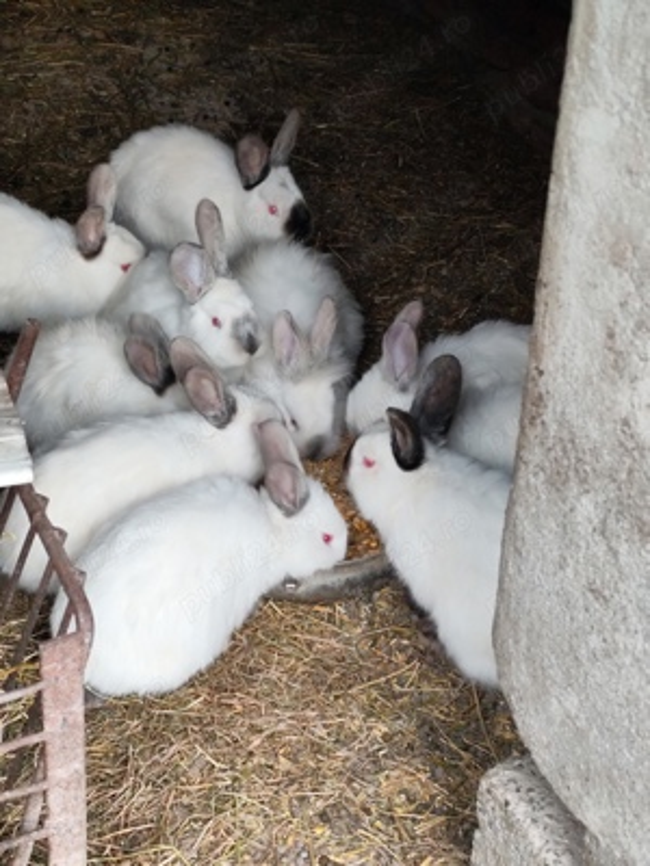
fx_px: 1577
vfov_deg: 30.7
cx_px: 325
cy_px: 433
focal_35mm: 63
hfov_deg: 23.3
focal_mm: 6.19
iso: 200
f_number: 1.65
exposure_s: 1/25
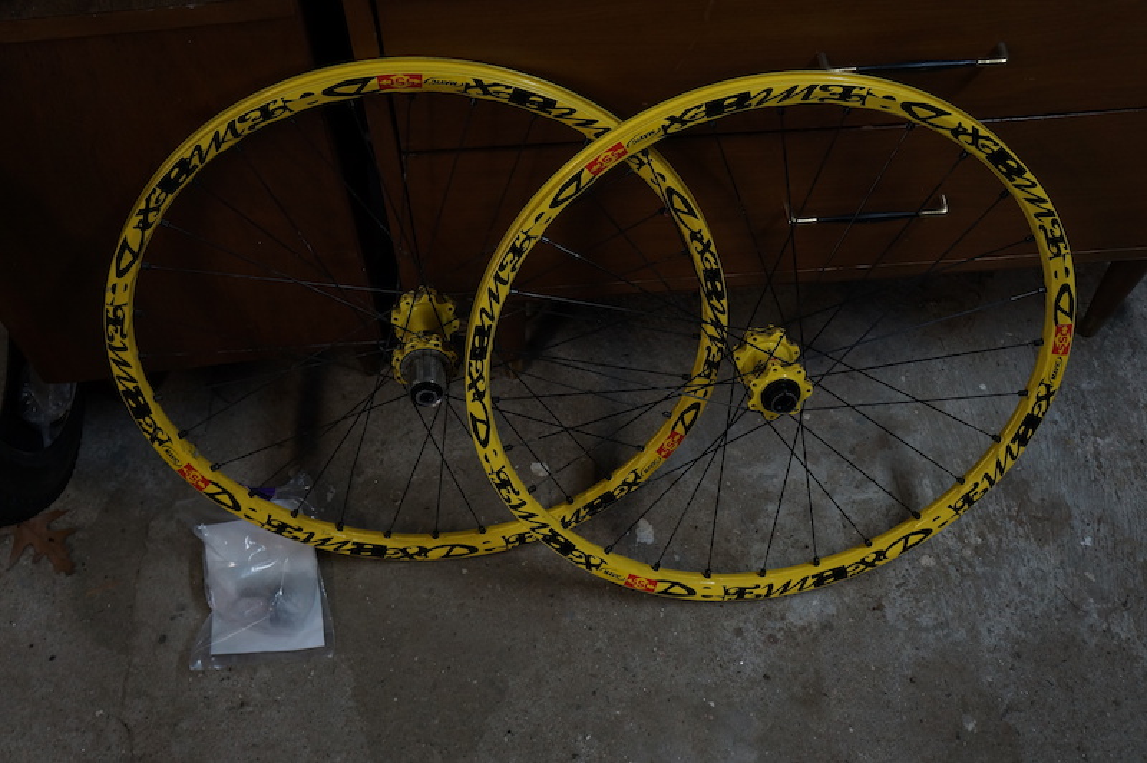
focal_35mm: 38
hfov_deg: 51.3
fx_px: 1194
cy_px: 382
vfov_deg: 35.4
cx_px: 574
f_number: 5.6
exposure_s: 1/50
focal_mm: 25
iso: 800
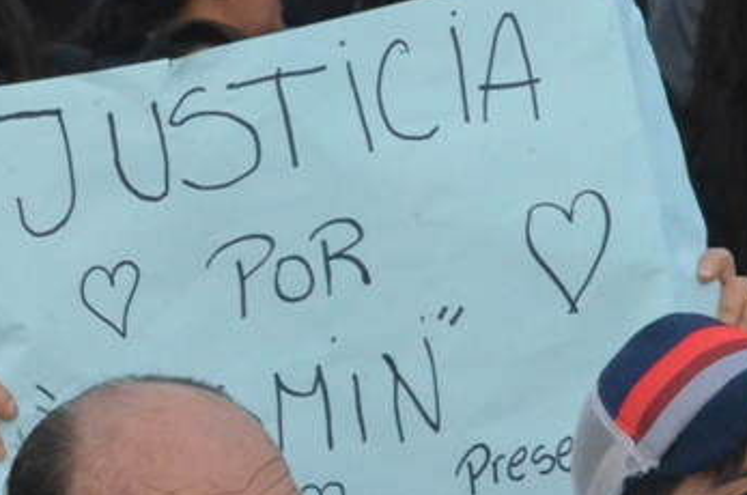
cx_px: 364
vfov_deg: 2.0
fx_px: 14312
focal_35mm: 691
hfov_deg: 3.0
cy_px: 405
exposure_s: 1/250
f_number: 22
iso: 6400
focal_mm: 200
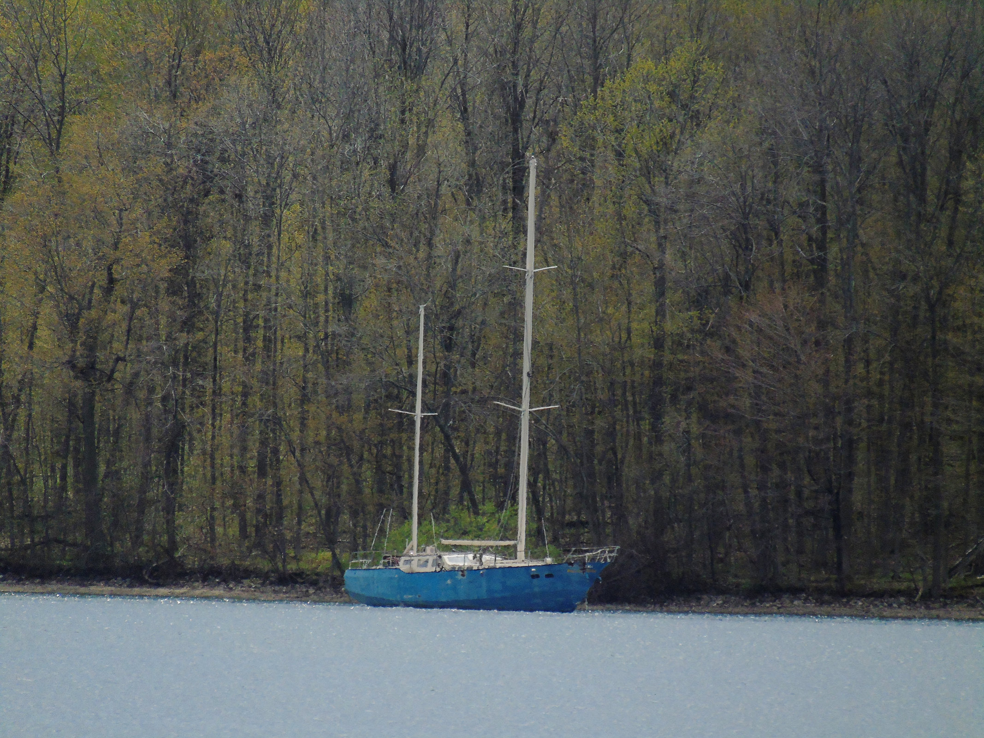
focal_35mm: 1176
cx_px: 492
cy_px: 369
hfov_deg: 1.7
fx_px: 33425
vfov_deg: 1.3
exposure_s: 1/640
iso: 200
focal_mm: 210
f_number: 6.4
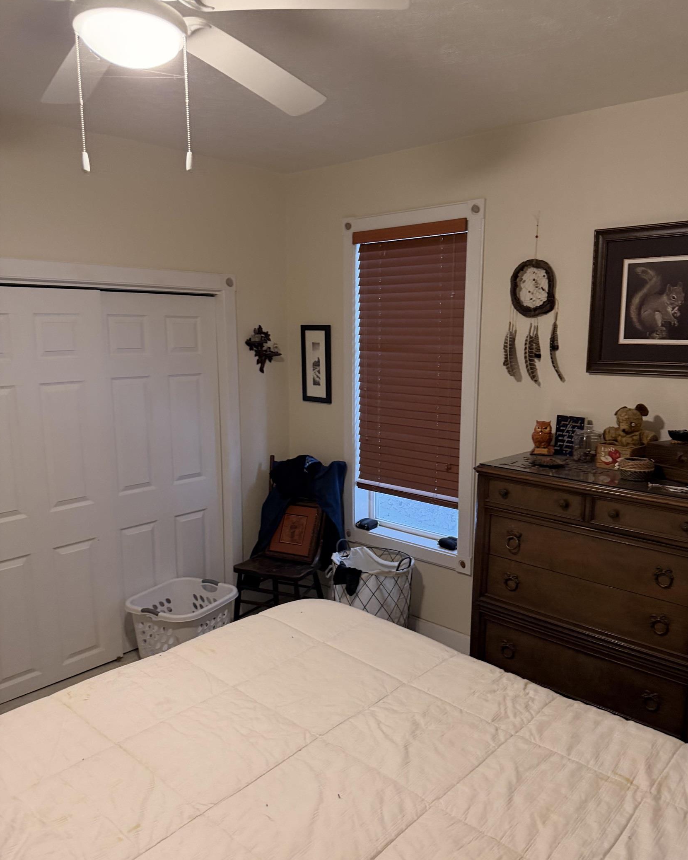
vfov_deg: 66.0
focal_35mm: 26
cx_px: 355
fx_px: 662
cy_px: 453
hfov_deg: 54.9
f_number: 1.78
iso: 500
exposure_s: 1/60
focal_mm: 6.76
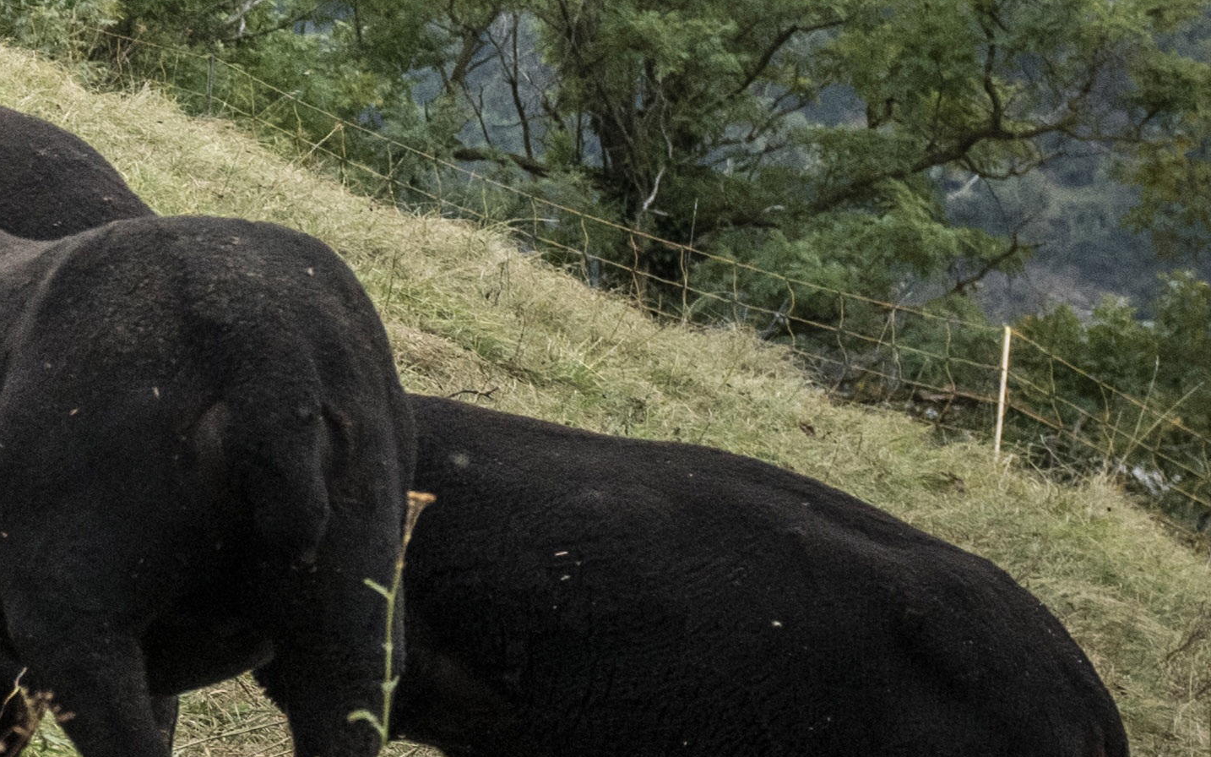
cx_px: -2018
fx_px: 7359
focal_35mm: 223
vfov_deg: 5.8
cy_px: -357
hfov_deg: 8.4
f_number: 5.6
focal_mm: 38
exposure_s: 1/1000
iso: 640
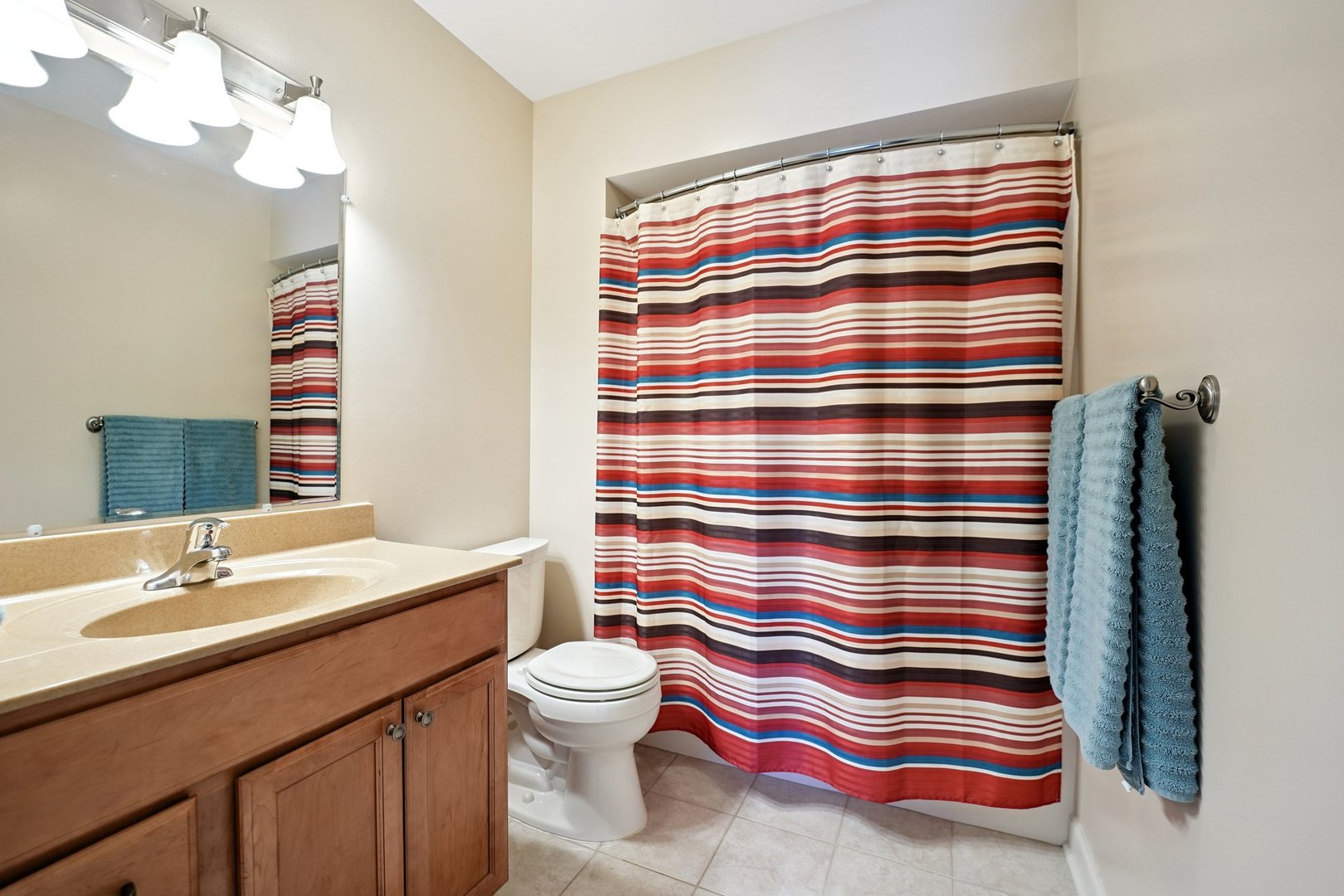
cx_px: 672
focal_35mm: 14
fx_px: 523
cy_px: 448
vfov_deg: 81.2
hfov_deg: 104.3
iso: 400
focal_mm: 14
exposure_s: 1/50
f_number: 3.5
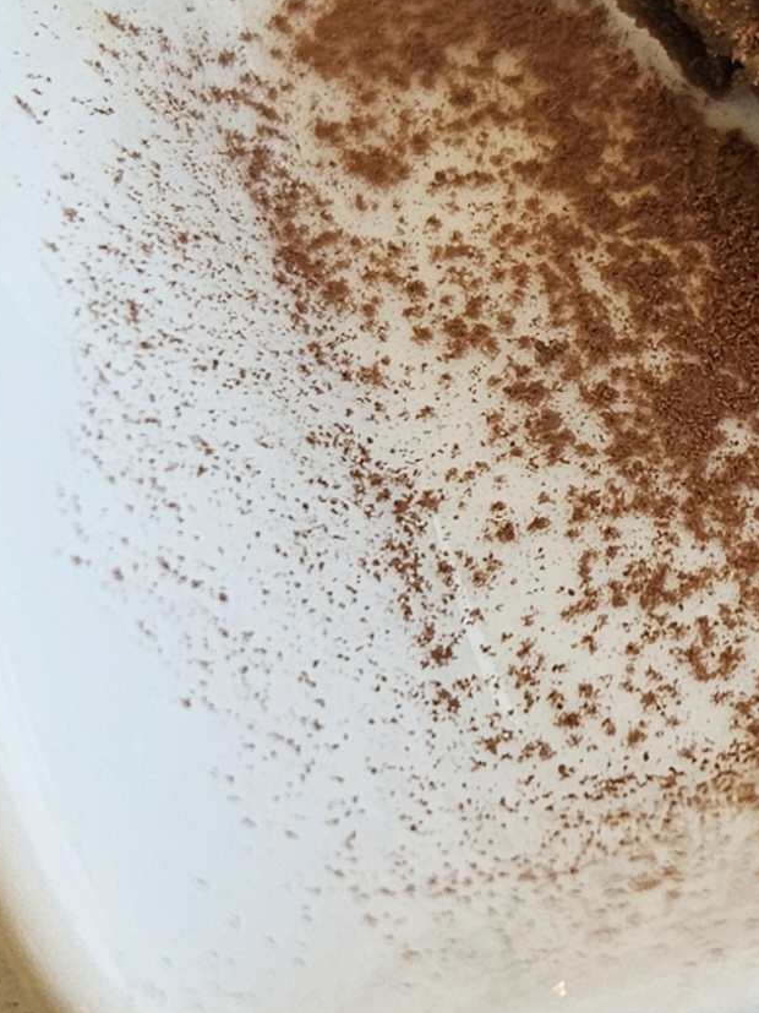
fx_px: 1872
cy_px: 85
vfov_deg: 29.0
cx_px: 842
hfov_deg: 21.7
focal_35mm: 64
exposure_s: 1/182
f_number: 1.8
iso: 250
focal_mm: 5.4
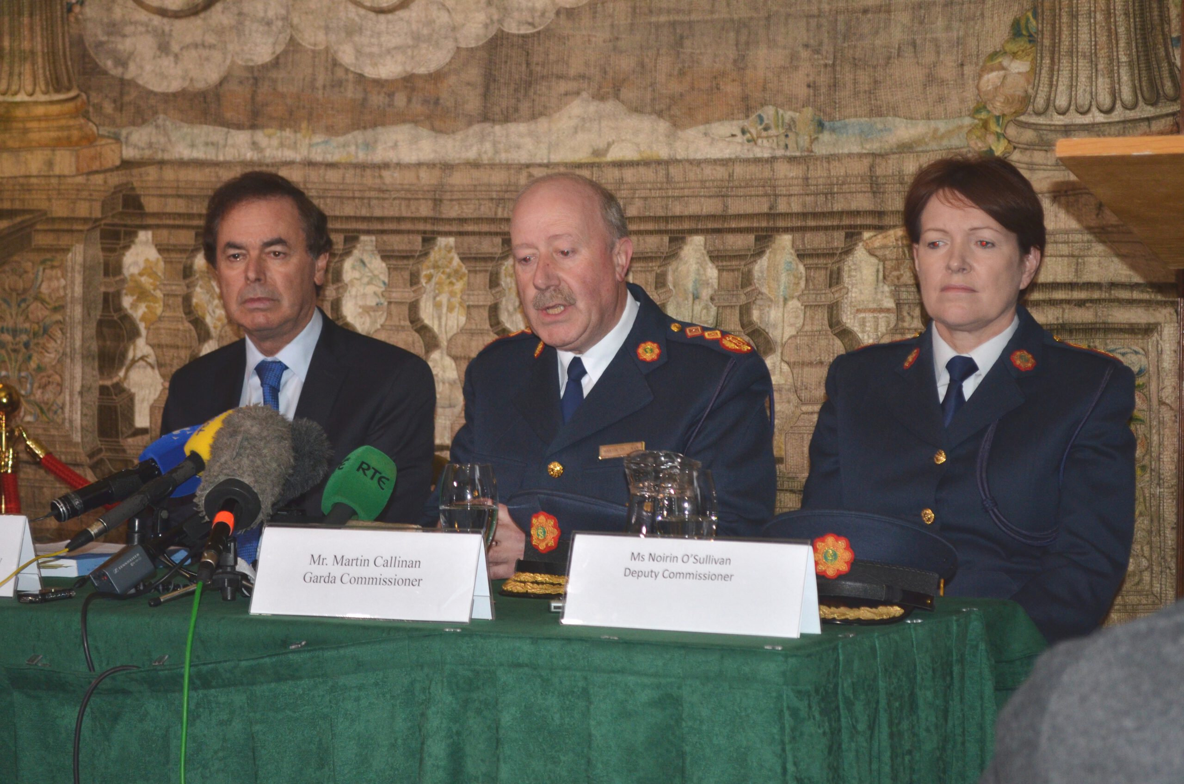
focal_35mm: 82
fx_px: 2708
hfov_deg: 24.7
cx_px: 592
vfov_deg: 16.5
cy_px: 392
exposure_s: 1/60
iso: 800
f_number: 5.6
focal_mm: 55
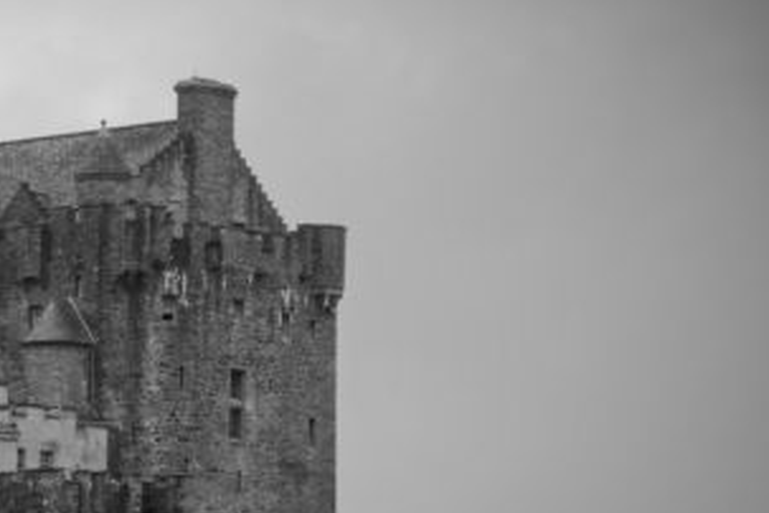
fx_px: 4058
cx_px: -185
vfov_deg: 7.2
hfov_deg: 10.6
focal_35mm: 190
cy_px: 381
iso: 100
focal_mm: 50
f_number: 4
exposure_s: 1/800
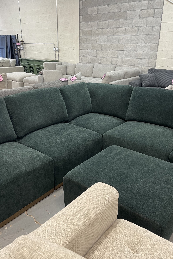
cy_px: 132
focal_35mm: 28
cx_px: 87
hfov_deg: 46.4
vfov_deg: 65.5
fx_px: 202
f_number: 1.6
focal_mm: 5.1
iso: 160
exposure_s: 1/60
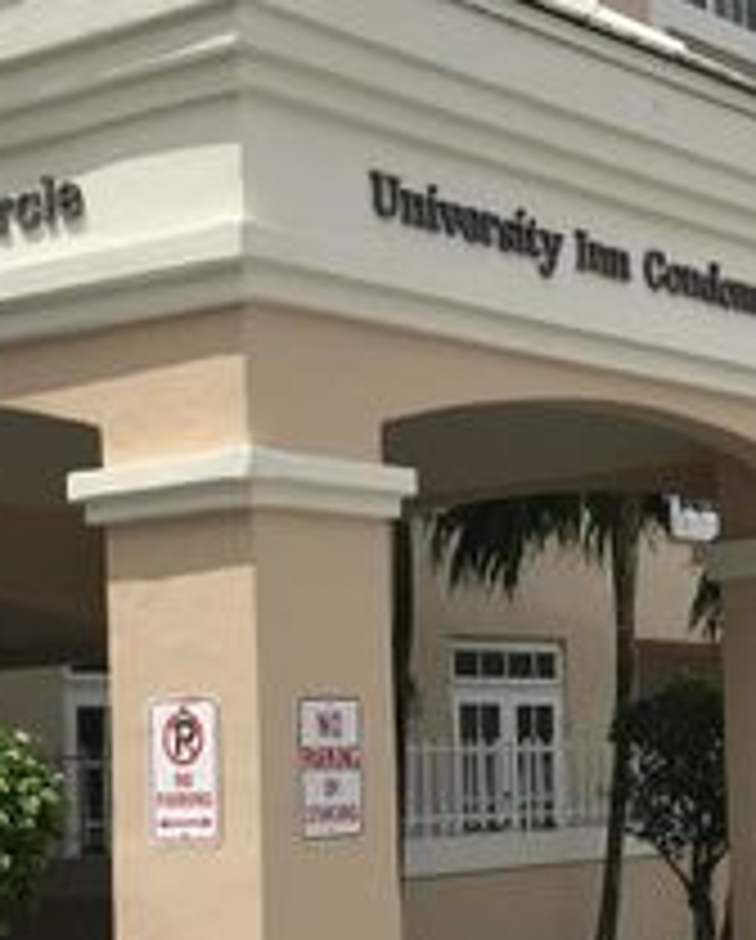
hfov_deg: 17.6
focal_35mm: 87
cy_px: 708
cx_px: 554
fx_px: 2426
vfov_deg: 21.7
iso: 20
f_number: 1.8
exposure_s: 1/3195
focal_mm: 3.99
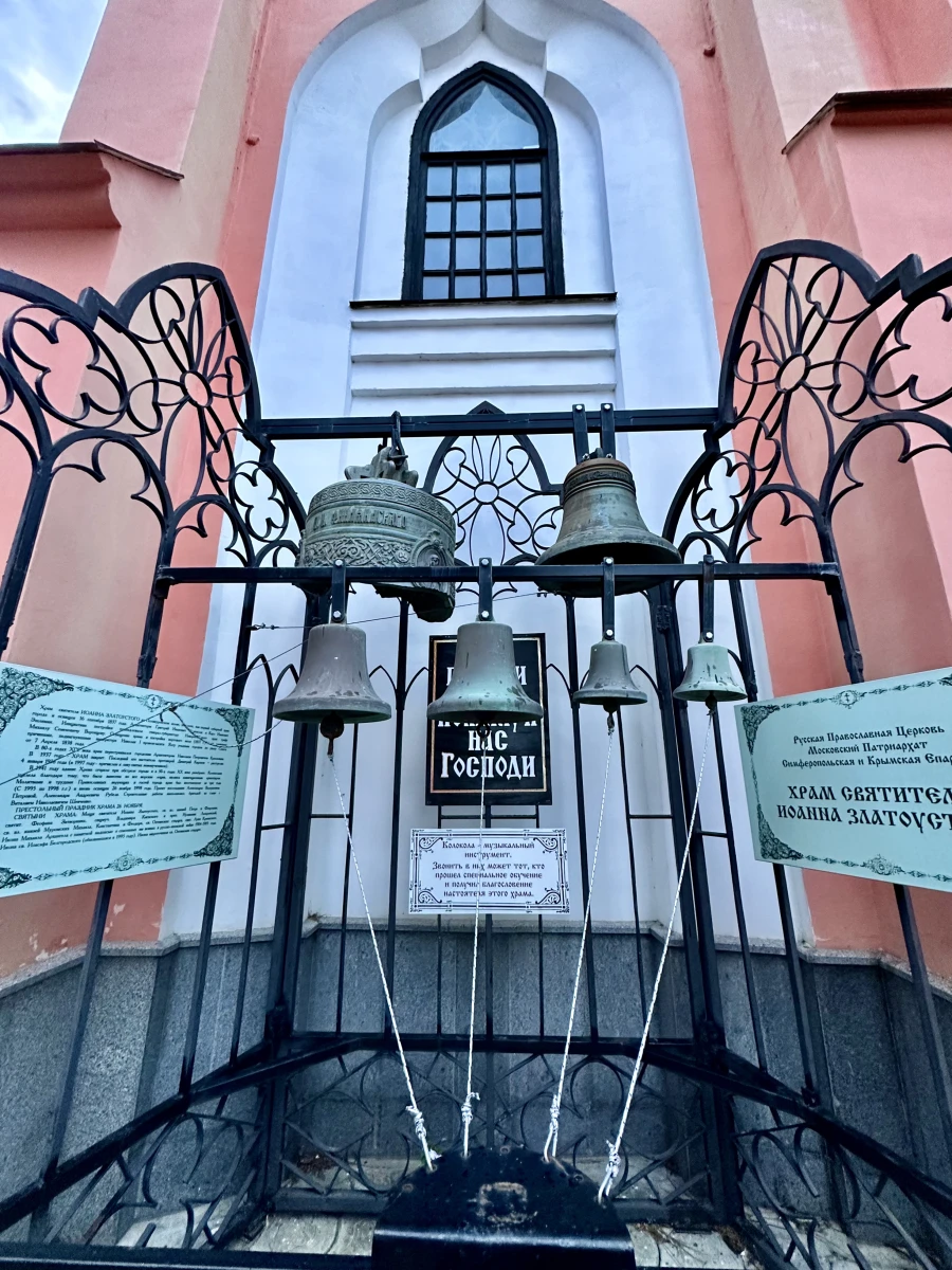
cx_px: 476
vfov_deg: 102.1
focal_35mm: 14
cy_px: 635
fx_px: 513
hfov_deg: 85.7
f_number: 2.2
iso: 320
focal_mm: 2.22
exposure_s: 1/65
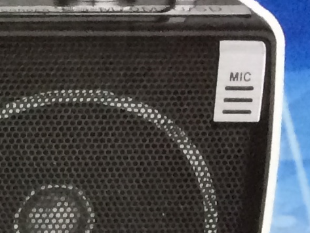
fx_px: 1792
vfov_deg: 7.4
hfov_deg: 8.4
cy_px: 58
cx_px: -610
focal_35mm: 200
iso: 160
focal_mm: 4.15
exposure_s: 1/33
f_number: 2.2
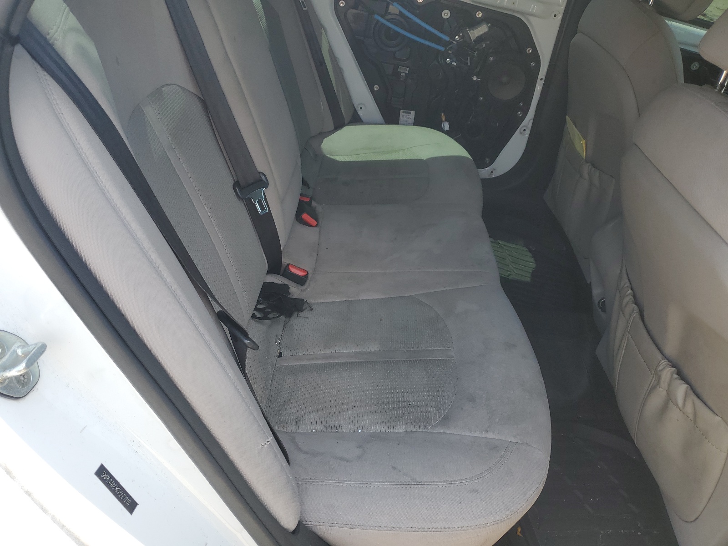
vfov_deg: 53.1
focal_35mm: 26
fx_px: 547
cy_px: 273
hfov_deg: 67.3
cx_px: 364
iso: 50
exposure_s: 1/435
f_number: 1.5
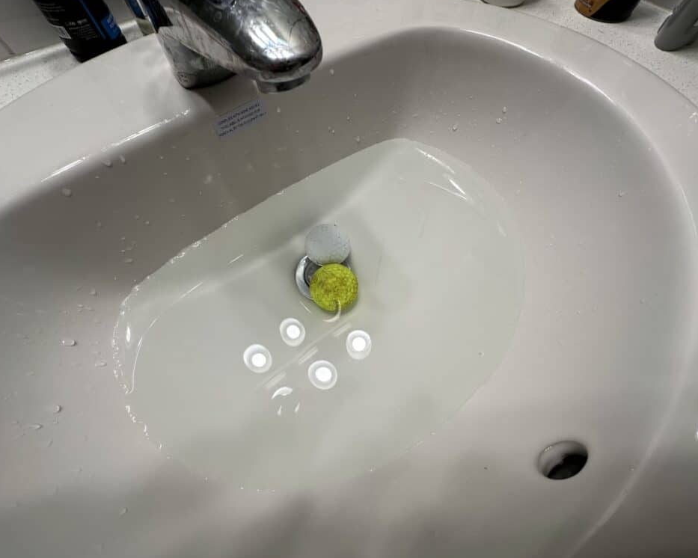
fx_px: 310
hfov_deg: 96.8
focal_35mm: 15
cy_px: 280
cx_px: 352
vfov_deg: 84.0
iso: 64
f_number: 2.2
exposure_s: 1/120
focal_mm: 2.22
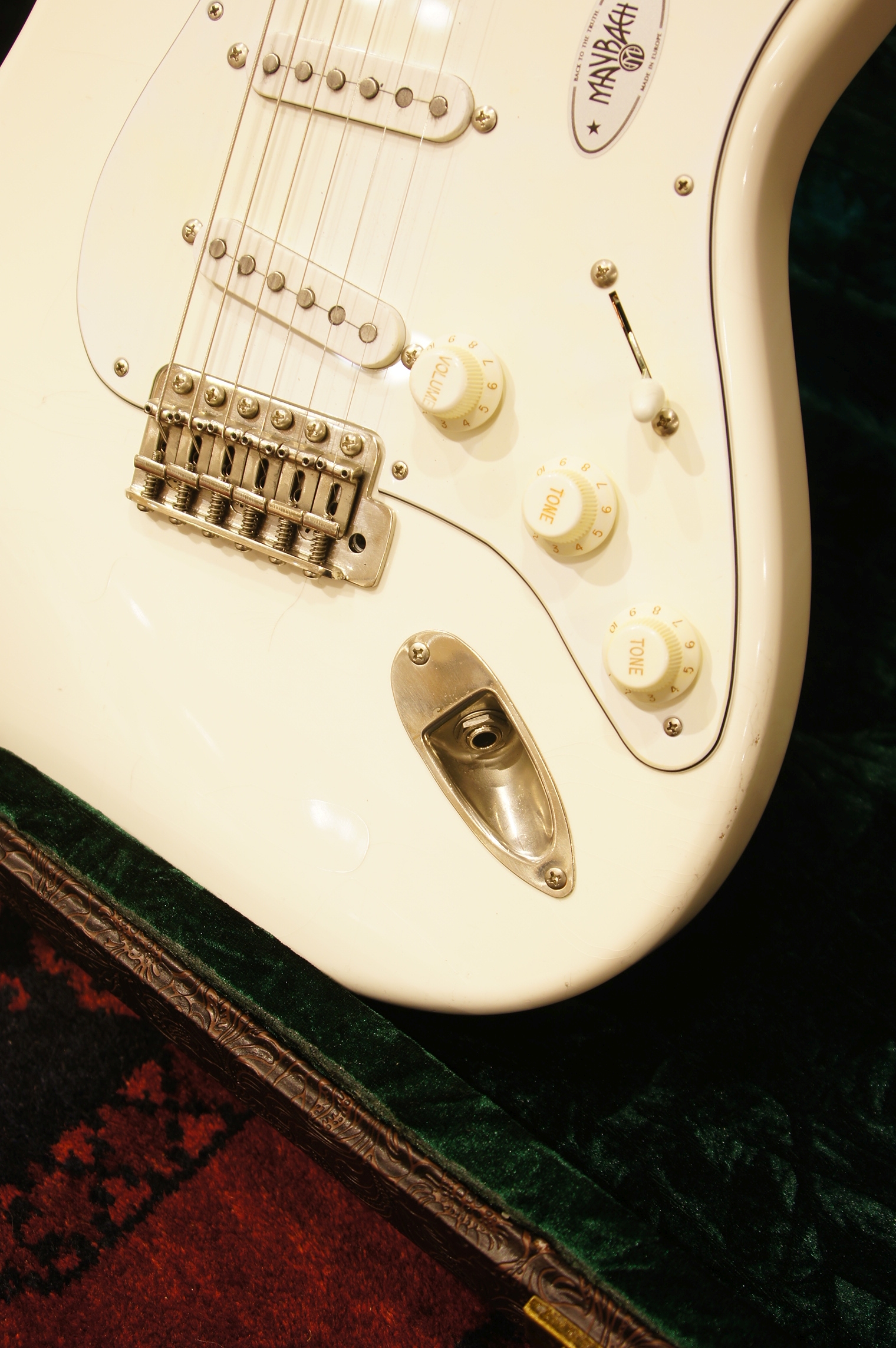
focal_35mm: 45
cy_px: 674
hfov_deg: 29.8
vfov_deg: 43.6
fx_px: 1684
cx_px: 448
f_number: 4.5
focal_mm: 30
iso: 100
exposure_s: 1/5
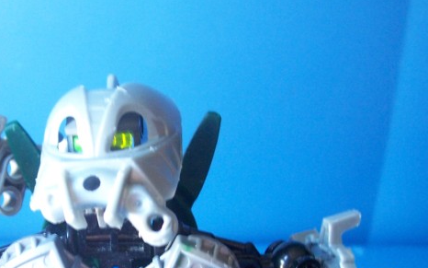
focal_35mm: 71
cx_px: 90
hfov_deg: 28.4
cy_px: 197
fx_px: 828
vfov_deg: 18.2
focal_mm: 8
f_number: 3.4
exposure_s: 1/6
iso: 200
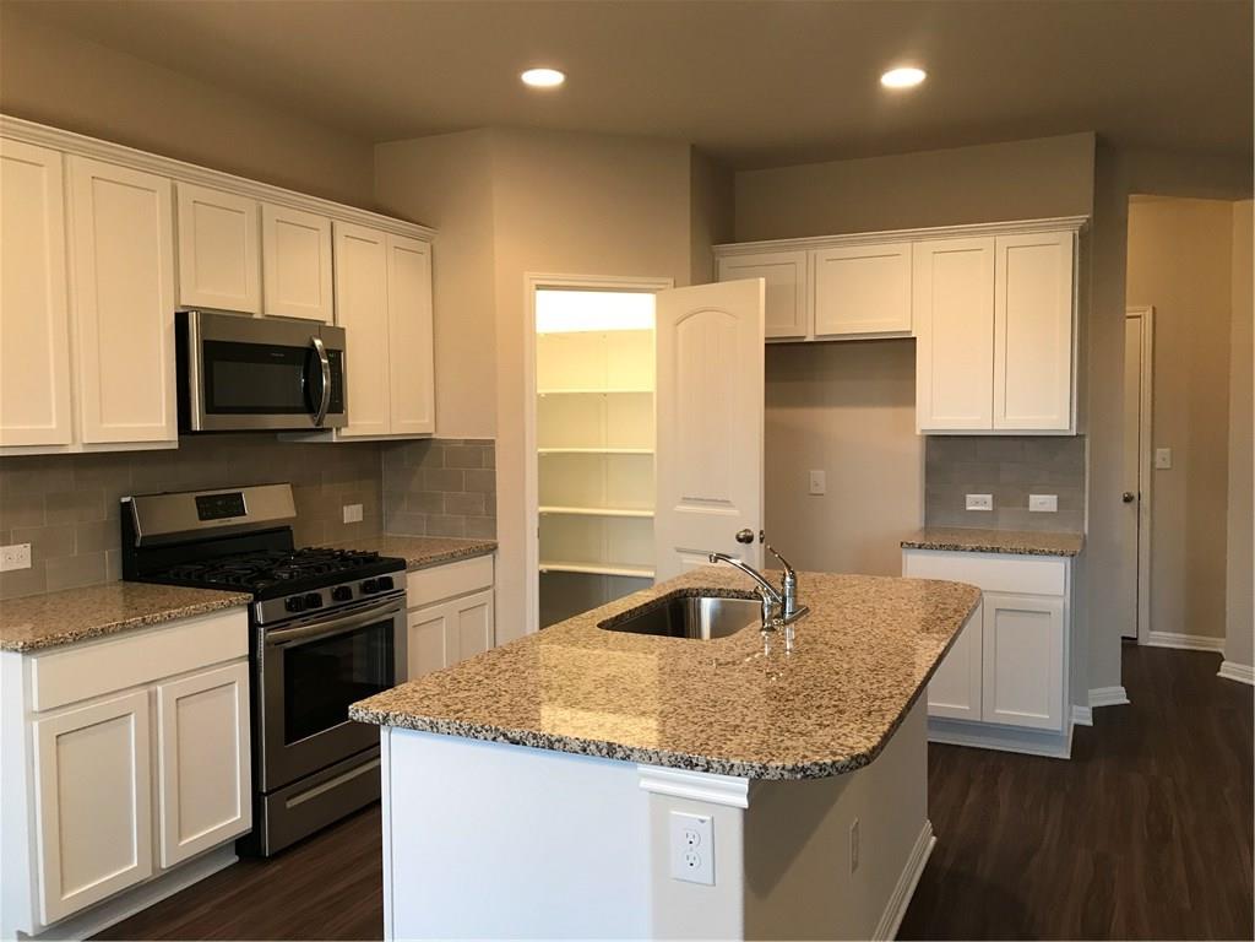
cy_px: 471
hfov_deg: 63.4
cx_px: 628
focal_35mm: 28
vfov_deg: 49.7
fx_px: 1015
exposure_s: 1/15
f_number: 1.8
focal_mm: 3.99
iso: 50
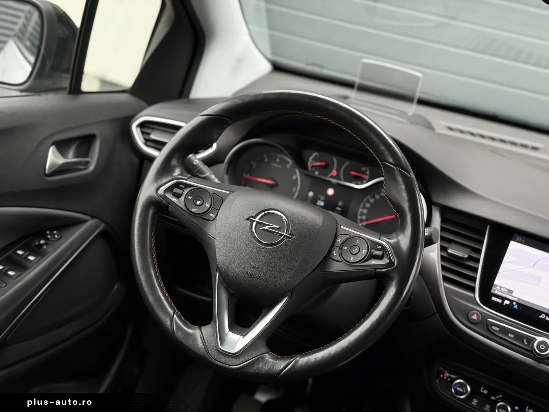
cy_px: 206
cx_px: 274
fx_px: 761
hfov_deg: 39.7
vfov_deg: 30.3
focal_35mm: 48
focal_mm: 6.76
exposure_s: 1/59
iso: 200
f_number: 1.78
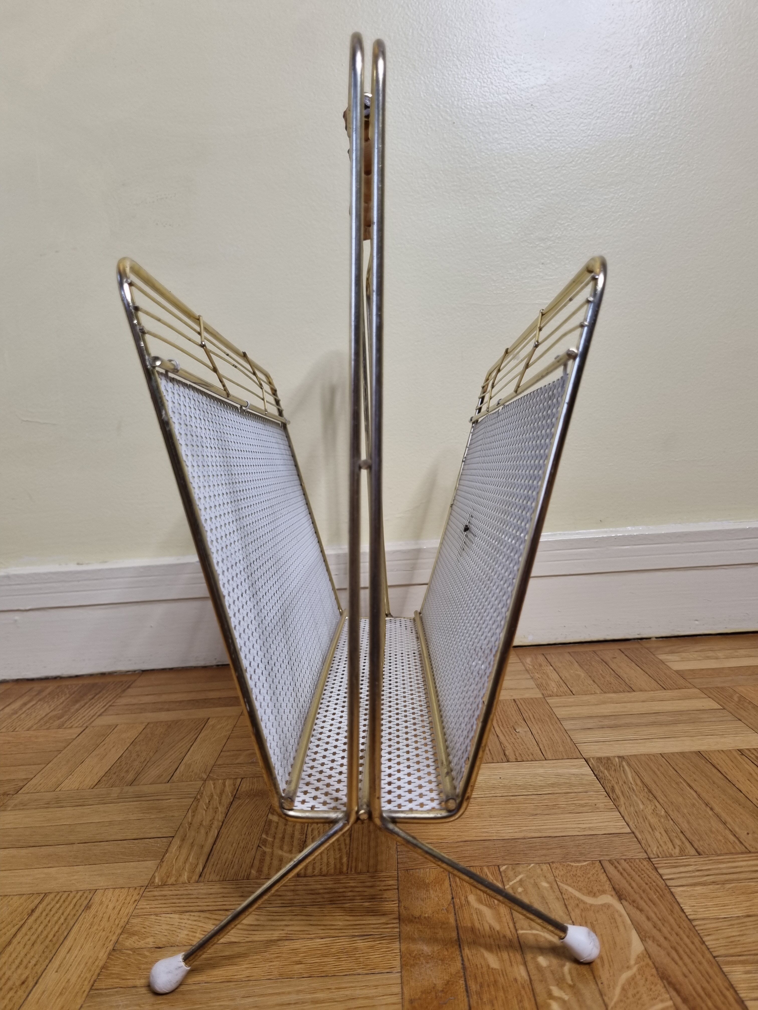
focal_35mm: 26
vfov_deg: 67.3
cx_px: 379
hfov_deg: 53.1
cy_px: 505
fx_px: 759
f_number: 1.8
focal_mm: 5.4
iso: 160
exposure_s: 1/100
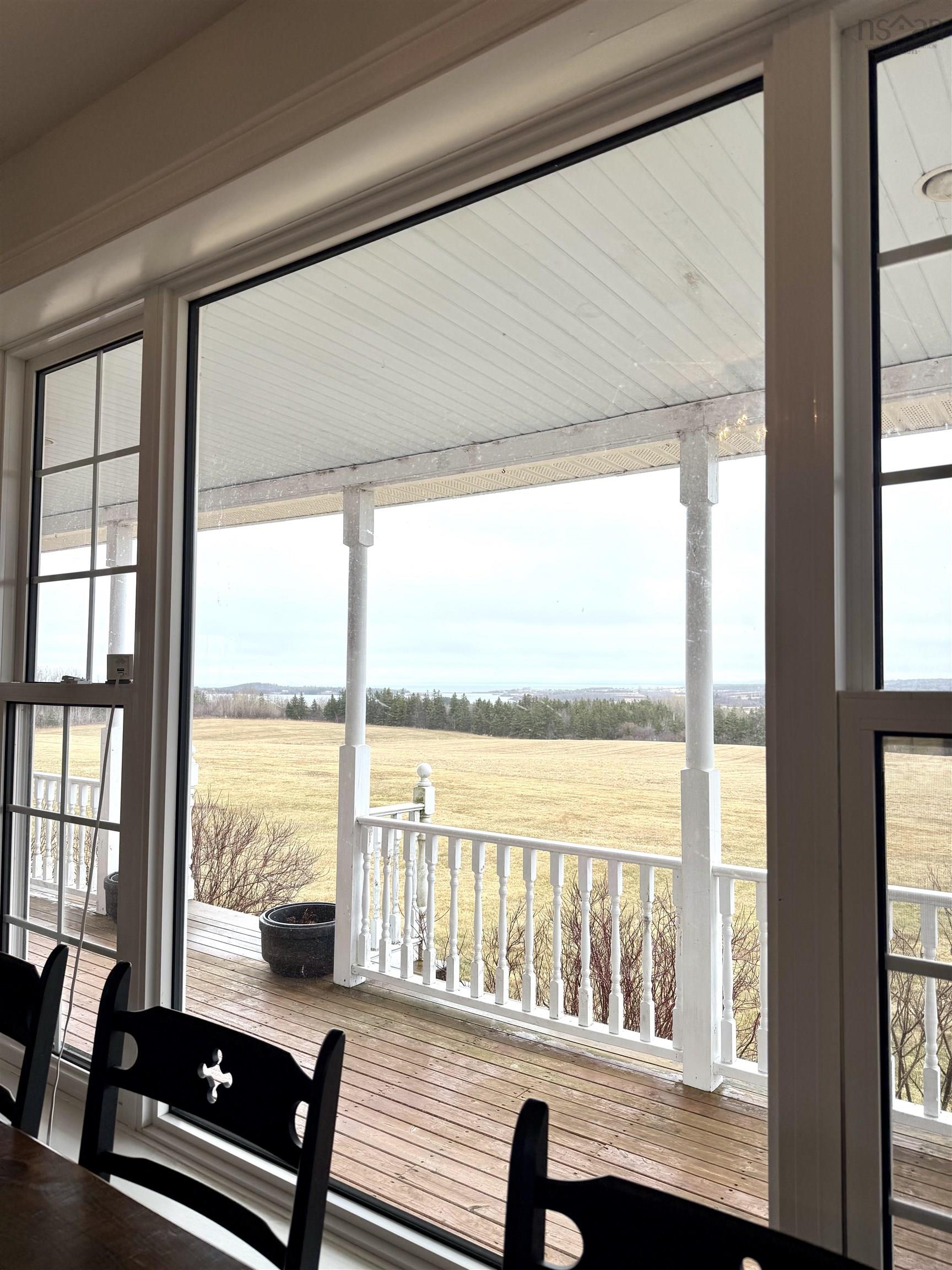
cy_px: 635
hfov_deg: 56.8
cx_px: 476
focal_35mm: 24
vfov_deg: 71.6
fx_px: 880
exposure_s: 1/660
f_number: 1.78
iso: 80
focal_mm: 6.76
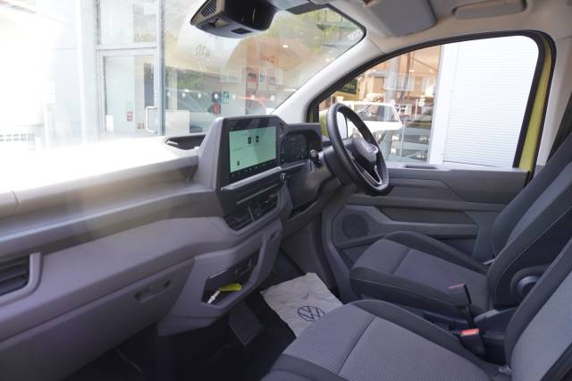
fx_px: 381
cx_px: 286
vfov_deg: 53.1
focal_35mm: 24
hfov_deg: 73.8
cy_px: 190
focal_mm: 16
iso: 500
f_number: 4
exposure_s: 1/60
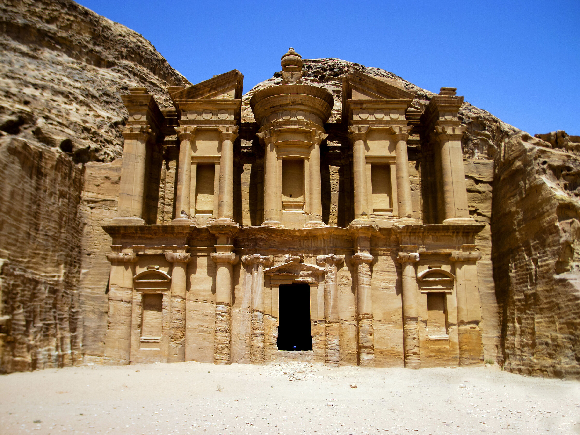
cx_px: 290
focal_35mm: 28
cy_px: 218
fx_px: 469
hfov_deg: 63.4
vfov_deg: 49.7
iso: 100
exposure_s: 1/1600
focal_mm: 6
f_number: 2.8
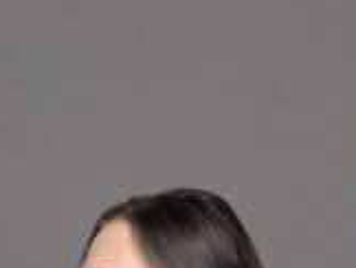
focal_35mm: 399
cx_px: 53
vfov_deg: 3.7
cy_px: 433
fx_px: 4110
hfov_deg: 5.0
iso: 200
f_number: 11
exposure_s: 1/100
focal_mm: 54
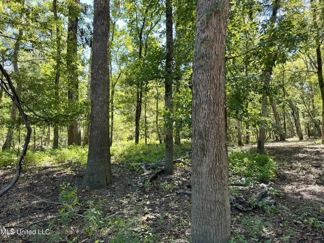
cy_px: 122
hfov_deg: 71.6
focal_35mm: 24
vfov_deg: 56.8
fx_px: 225
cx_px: 162
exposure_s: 1/121
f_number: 1.78
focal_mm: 6.76
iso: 64
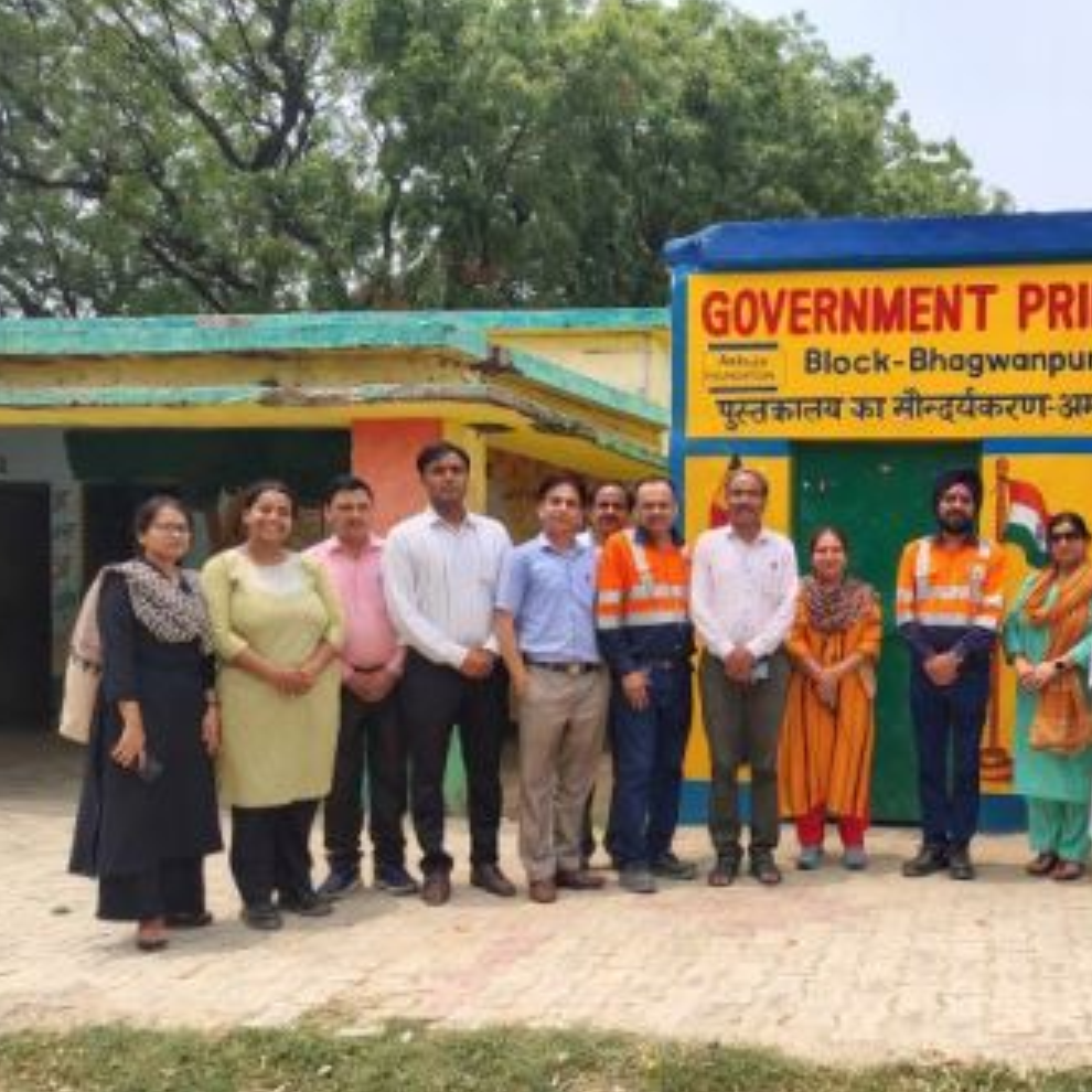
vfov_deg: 45.7
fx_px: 1285
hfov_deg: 43.4
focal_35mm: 36
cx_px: 910
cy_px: 678
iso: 100
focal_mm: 5.56
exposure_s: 1/1134
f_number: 1.8
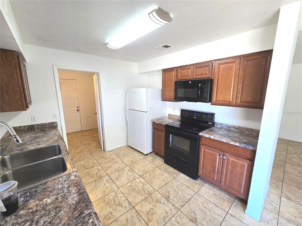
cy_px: 113
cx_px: 151
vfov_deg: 89.9
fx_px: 113
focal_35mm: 13
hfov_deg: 106.2
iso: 100
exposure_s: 1/60
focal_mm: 2.2
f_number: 2.2
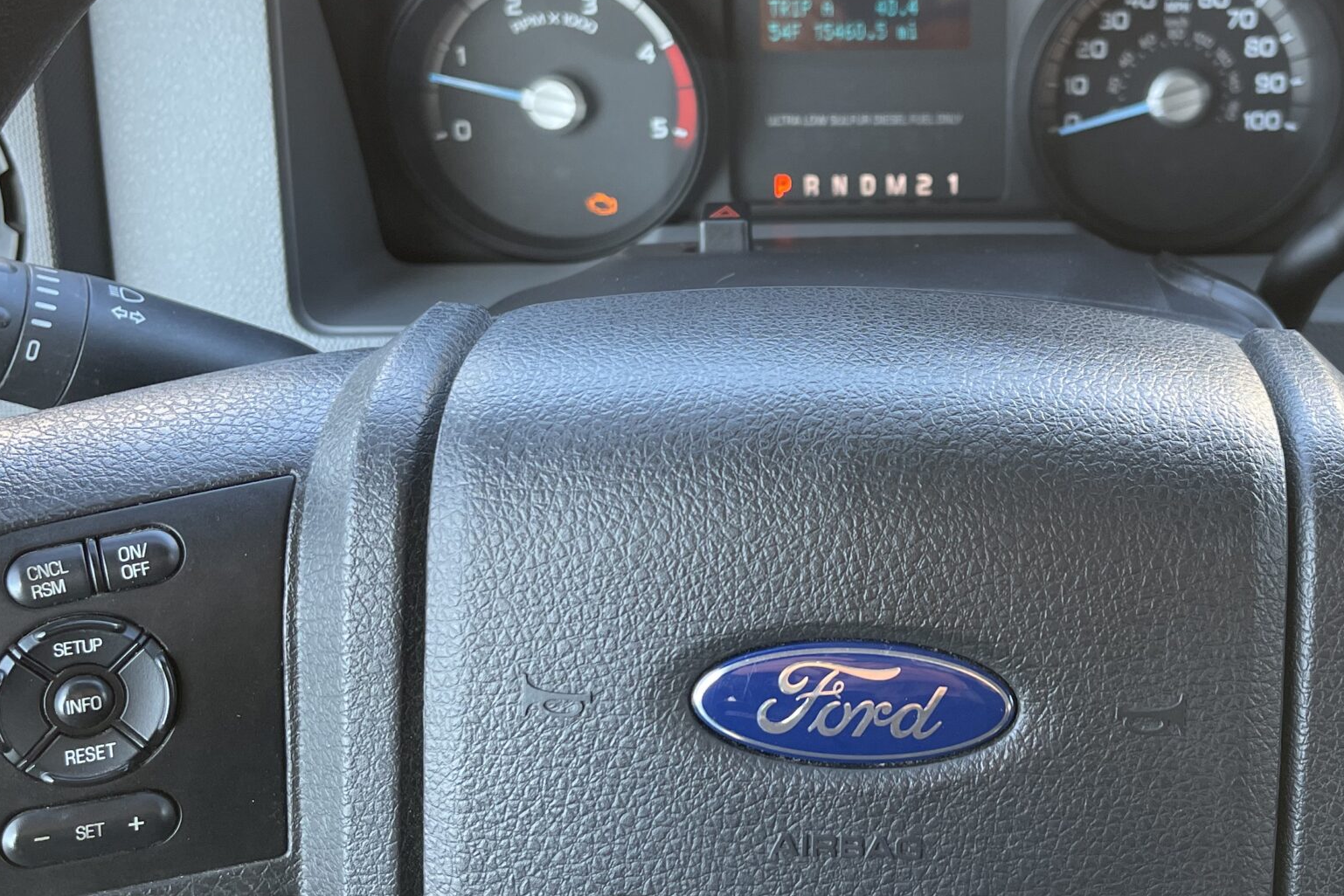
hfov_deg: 43.0
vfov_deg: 29.8
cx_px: 904
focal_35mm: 45
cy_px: 380
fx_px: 1680
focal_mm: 5.1
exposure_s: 1/121
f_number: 1.6
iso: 125
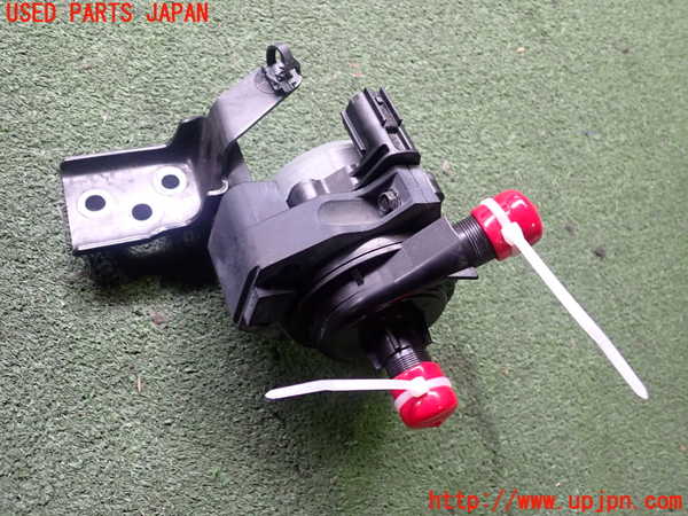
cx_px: 344
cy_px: 258
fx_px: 596
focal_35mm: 30
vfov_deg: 46.8
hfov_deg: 60.0
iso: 320
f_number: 2.3
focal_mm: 5.4
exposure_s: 1/30
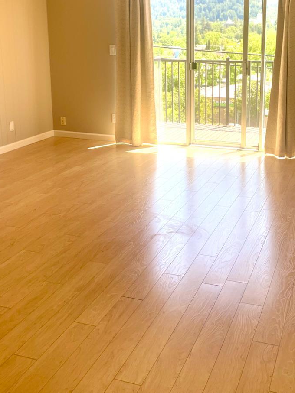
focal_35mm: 43
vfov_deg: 43.3
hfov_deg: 33.5
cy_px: 131
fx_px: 489
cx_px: 179
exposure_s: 1/295
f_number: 1.6
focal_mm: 4.2
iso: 32
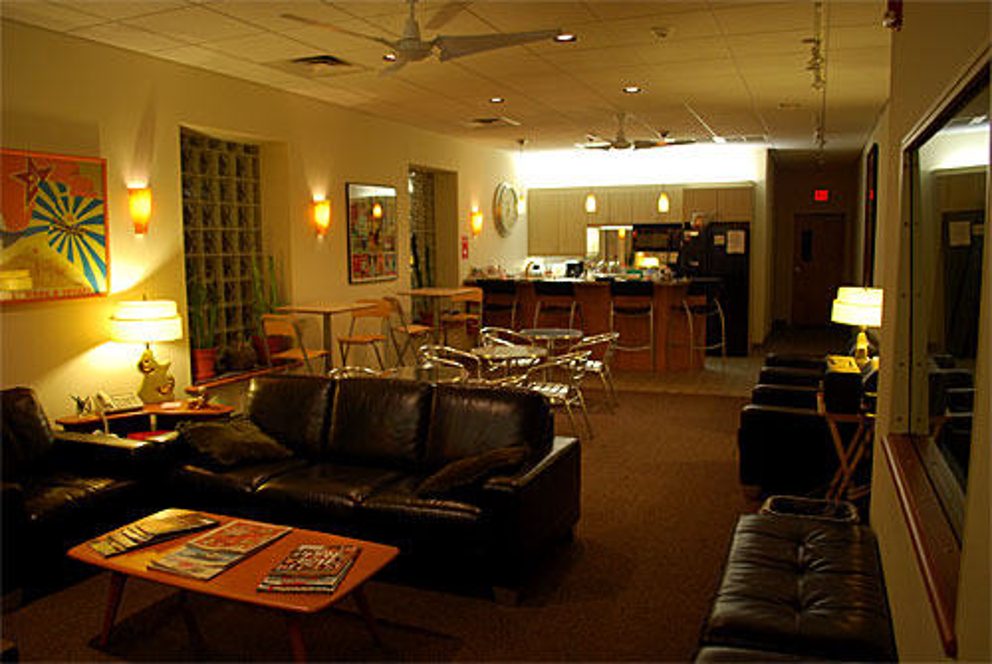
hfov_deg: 67.3
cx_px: 496
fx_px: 745
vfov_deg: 48.1
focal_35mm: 27
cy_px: 332
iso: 400
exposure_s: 1/15
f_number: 3.5
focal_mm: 18
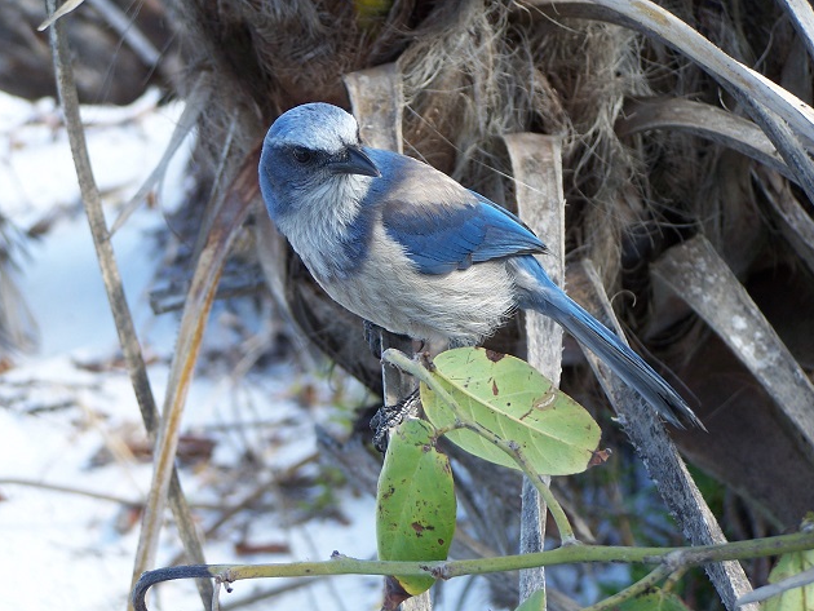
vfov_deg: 11.4
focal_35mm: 130
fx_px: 3058
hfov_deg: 15.2
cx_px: 402
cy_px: 302
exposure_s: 1/180
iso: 80
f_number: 3.2
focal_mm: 21.2
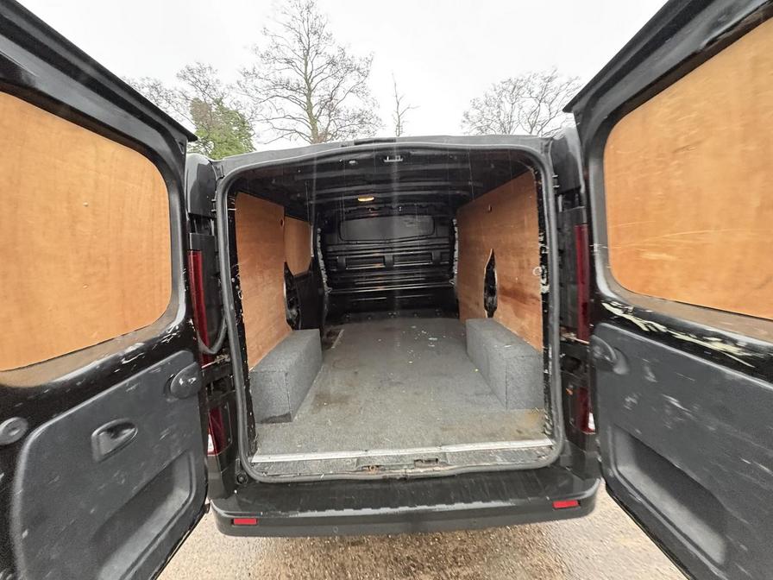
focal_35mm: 14
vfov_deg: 85.7
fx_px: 313
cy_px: 290
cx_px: 386
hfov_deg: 102.1
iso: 1000
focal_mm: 2.22
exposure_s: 1/40
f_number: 2.2
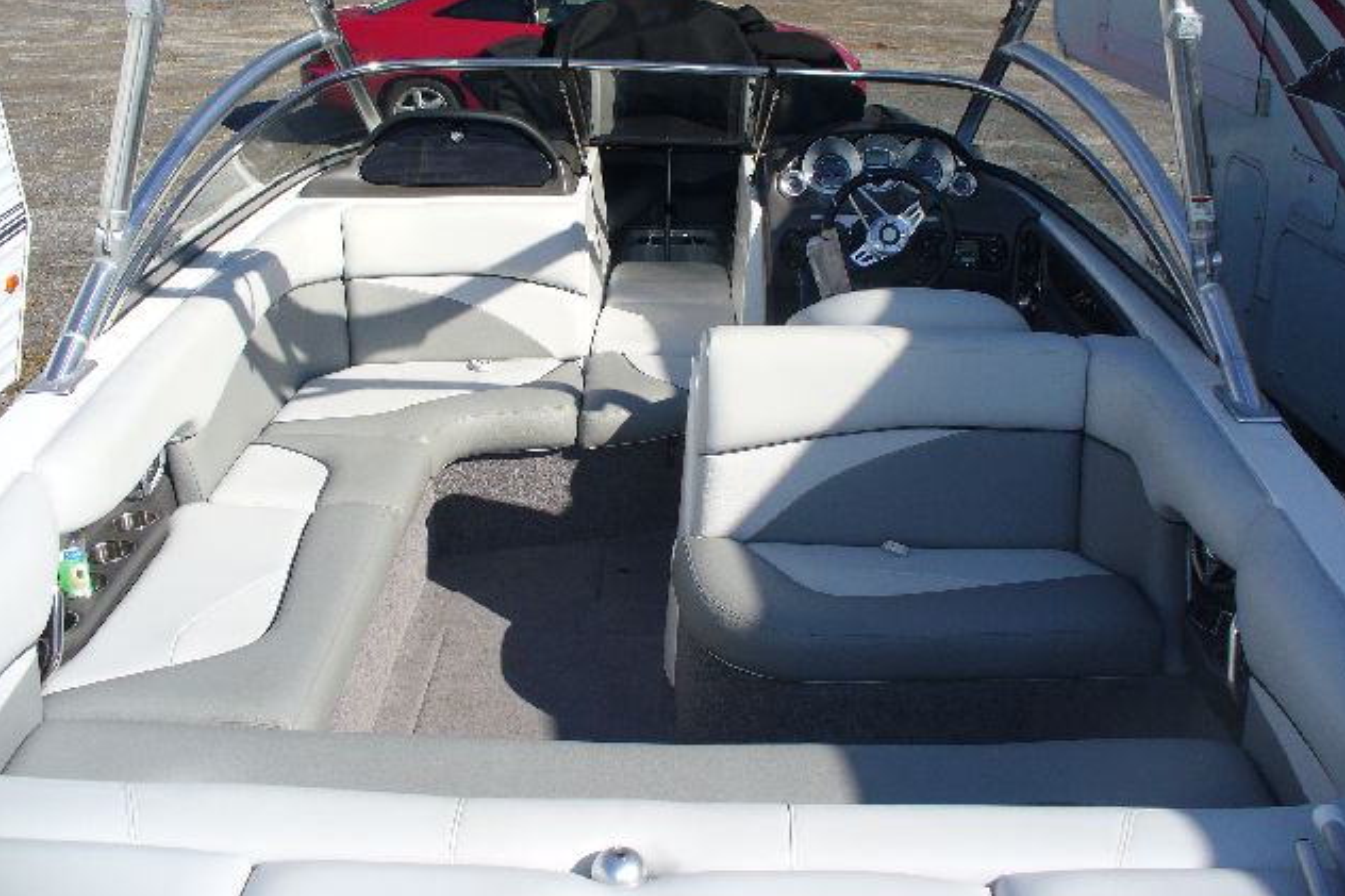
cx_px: 675
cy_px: 389
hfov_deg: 49.6
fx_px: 1457
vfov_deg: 34.1
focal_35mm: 39
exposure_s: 1/400
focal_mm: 6.1
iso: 80
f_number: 5.6
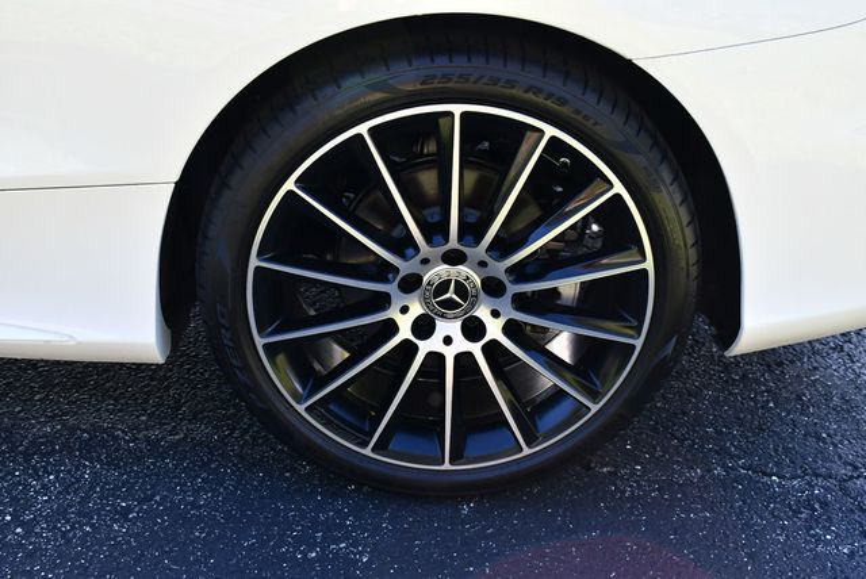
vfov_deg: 30.6
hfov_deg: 44.5
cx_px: 433
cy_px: 290
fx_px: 1059
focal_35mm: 44
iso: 400
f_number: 4.5
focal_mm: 22
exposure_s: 1/250
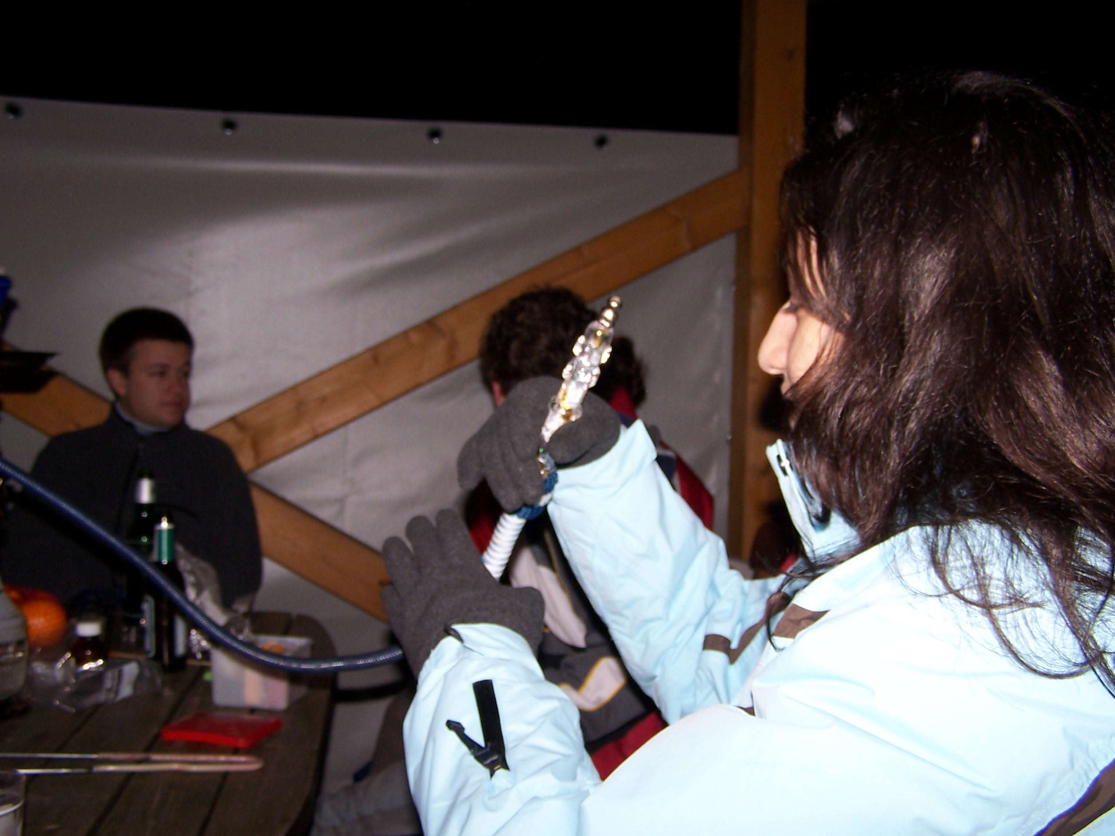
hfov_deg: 47.9
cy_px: 414
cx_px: 565
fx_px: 1256
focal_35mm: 39
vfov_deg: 36.8
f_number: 2.8
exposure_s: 1/60
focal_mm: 6.3
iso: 80
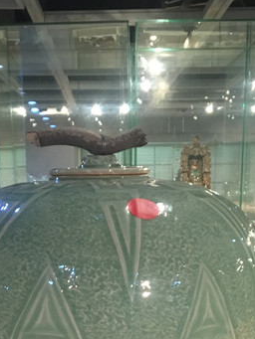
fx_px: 667
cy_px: 332
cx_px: 104
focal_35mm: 68
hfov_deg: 21.6
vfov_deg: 27.1
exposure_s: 1/20
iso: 200
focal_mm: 4.15
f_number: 2.2
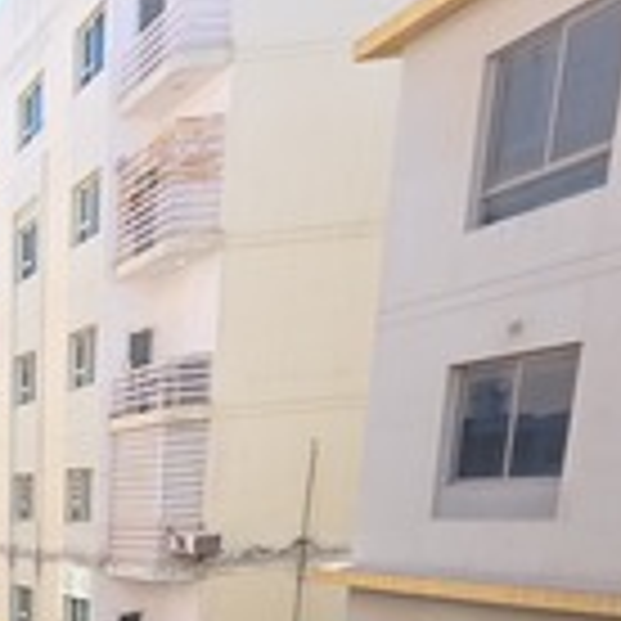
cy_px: 691
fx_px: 771
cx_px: -331
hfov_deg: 27.8
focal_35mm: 38
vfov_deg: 36.7
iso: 20
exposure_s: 1/338
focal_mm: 2.2
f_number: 1.9
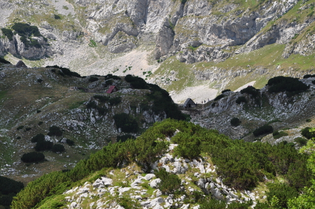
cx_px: 158
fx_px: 1376
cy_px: 104
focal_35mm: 158
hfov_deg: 13.1
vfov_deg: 8.7
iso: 200
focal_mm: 105
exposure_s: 1/100
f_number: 9
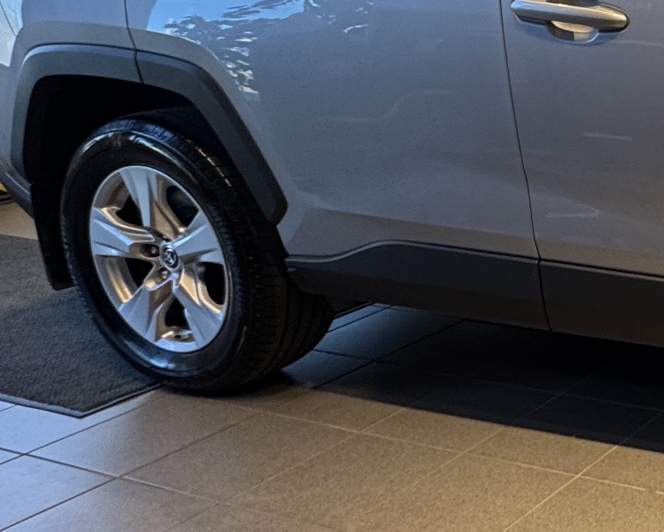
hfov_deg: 28.3
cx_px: 962
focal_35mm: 47
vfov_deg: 31.7
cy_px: 159
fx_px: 924
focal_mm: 2.22
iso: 100
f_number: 2.2
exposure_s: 1/100
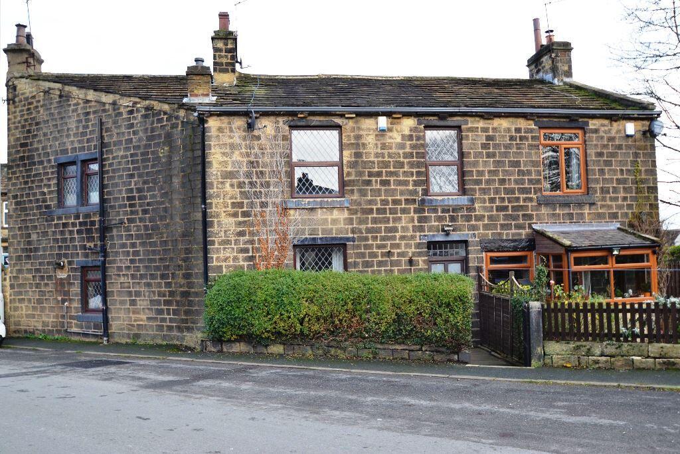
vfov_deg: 43.6
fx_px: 567
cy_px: 227
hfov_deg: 61.9
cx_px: 340
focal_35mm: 30
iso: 320
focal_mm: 20
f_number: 5.6
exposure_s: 1/125
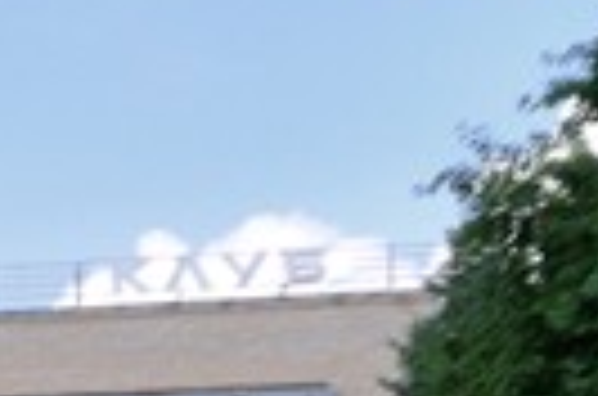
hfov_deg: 7.2
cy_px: 848
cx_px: -1380
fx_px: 4043
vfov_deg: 5.5
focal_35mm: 244
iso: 250
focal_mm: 24
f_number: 8
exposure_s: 1/320
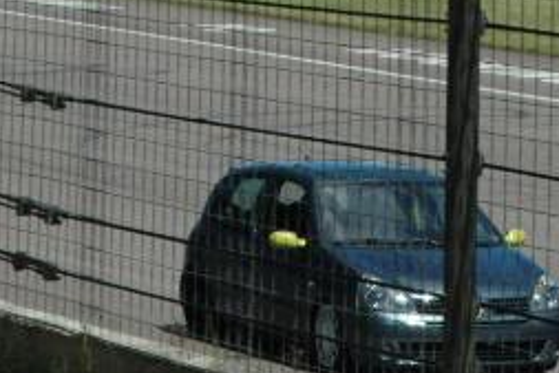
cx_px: 347
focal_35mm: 379
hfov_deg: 5.4
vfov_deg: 3.6
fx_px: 5888
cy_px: 394
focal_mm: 80
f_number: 13
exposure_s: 1/640
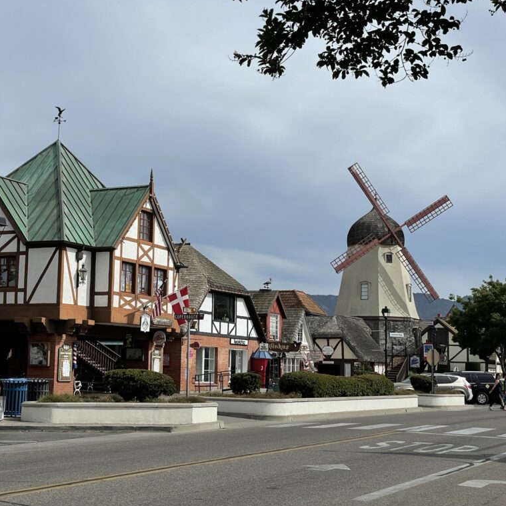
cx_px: 201
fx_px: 1025
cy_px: 252
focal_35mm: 62
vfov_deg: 27.7
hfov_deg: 27.7
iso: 25
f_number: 2
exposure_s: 1/3425
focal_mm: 6
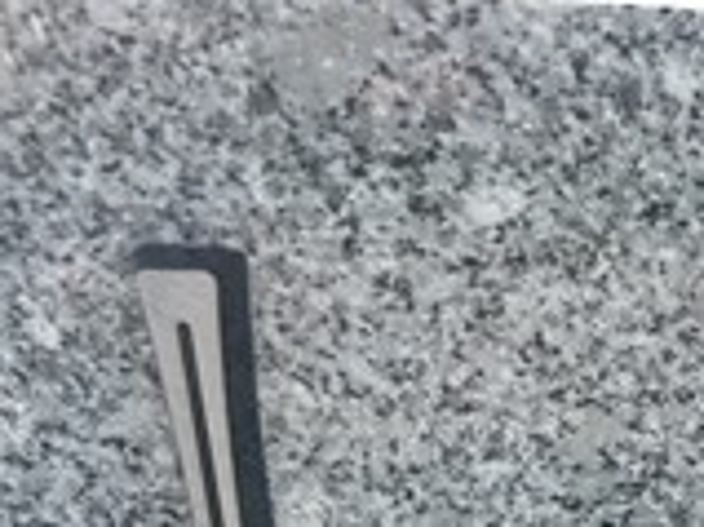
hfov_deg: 16.2
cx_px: 1331
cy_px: 850
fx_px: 2012
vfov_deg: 13.8
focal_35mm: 99
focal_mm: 5.7
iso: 50
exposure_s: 1/1553
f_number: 1.5
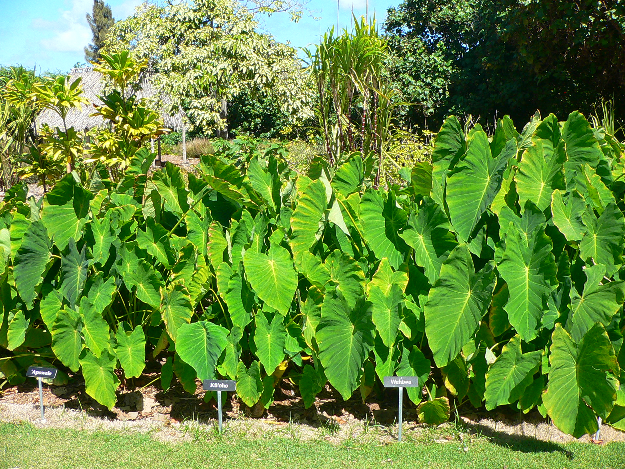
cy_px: 234
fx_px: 632
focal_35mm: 35
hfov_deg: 52.6
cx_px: 312
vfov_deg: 40.7
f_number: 4
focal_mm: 4.6
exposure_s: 1/320
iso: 80
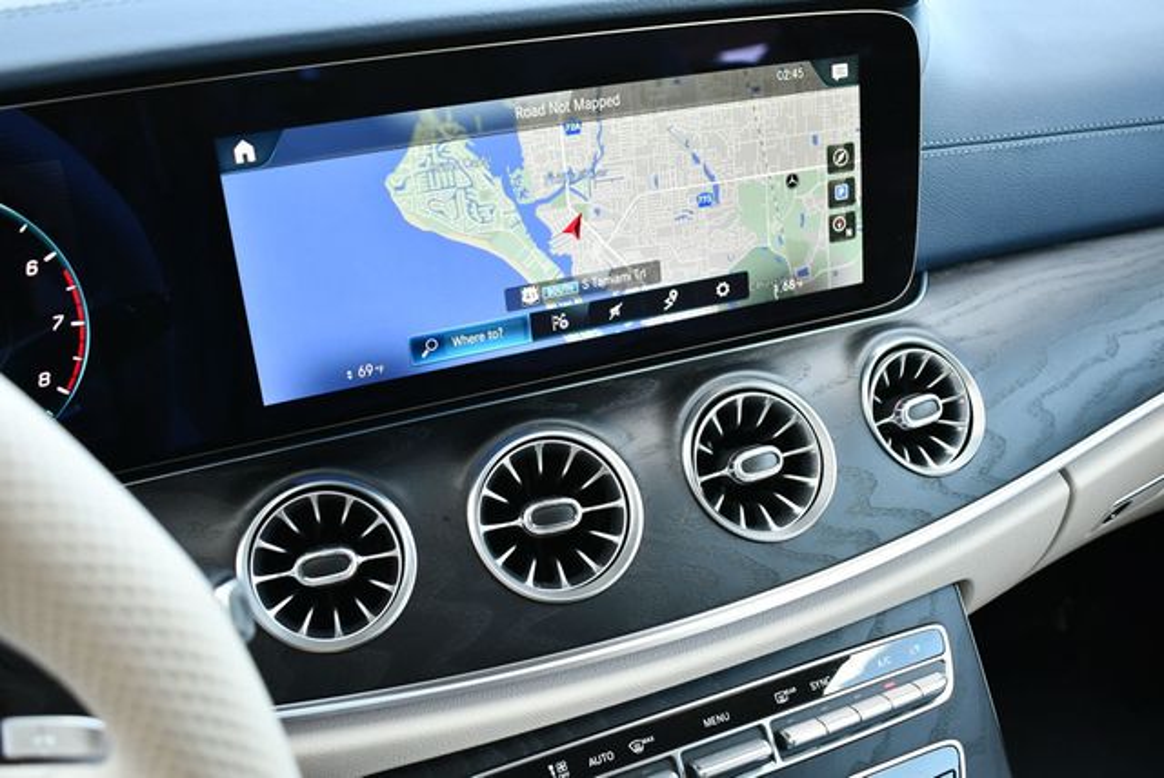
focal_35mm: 36
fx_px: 1165
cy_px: 389
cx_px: 582
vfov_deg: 36.9
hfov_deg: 53.1
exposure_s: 1/250
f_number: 3.5
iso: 720
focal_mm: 18
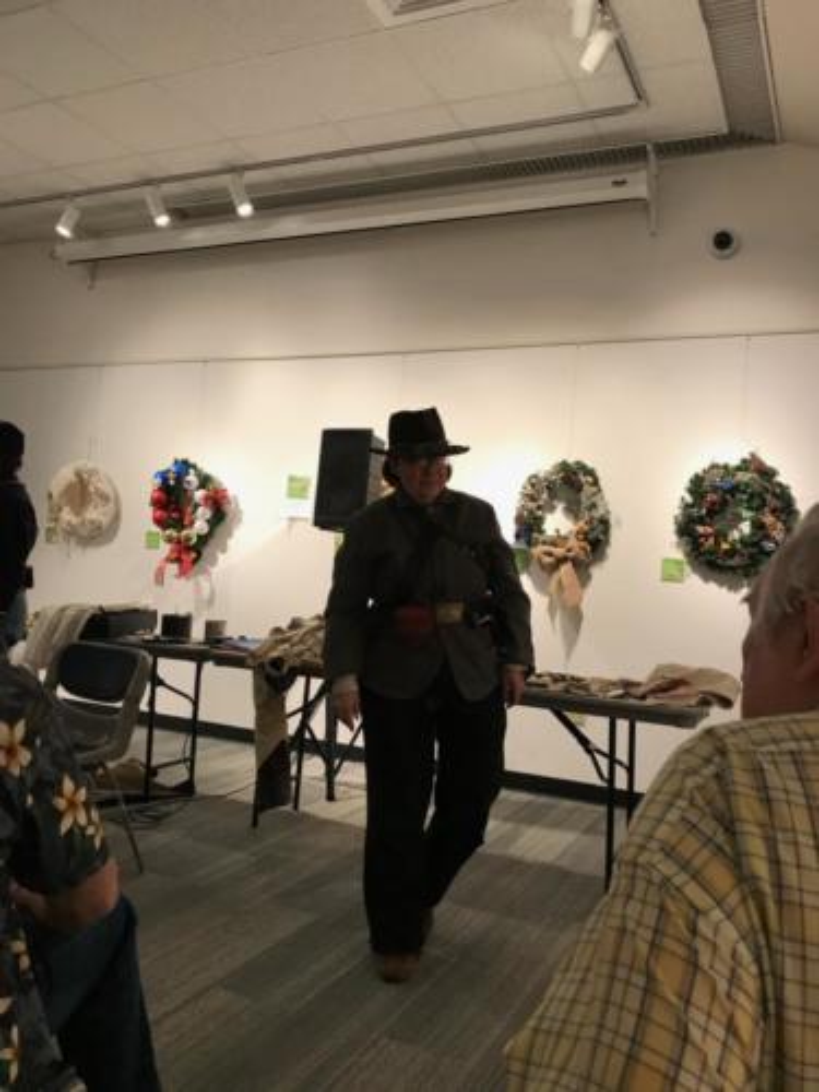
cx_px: 410
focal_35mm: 28
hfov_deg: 49.7
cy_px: 546
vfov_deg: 63.4
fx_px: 883
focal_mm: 3.99
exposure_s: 1/30
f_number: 1.8
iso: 25
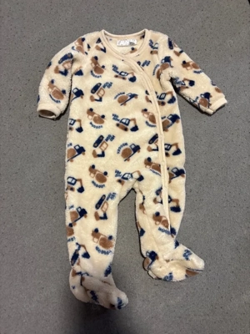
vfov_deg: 67.3
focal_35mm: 26
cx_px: 125
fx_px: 250
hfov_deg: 53.1
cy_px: 167
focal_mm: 5.96
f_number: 1.6
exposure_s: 1/50
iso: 160
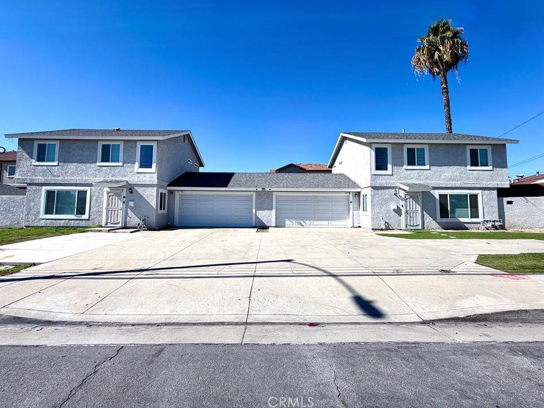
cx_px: 271
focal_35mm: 15
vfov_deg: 81.7
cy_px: 192
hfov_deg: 98.2
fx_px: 236
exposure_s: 1/1033
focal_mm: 2.22
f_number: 2.2
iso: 20
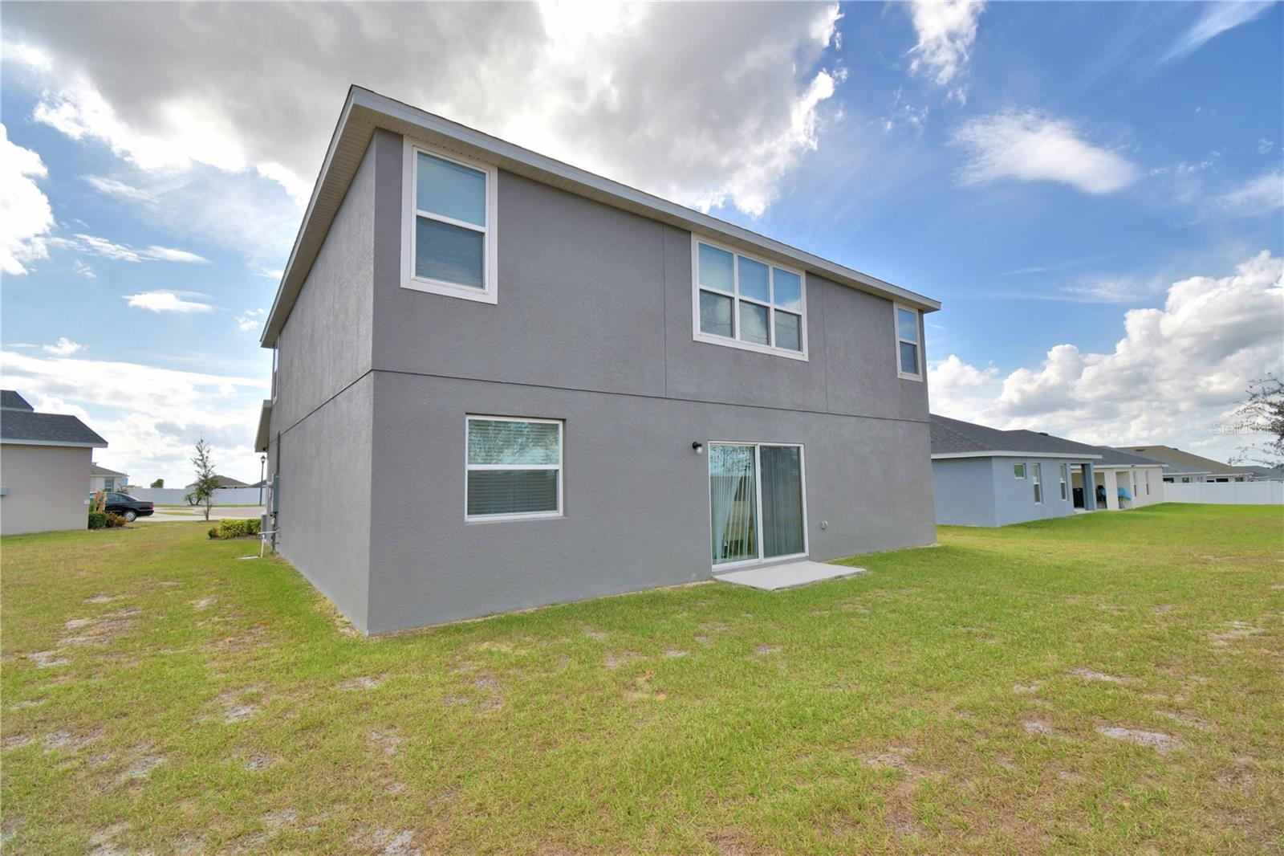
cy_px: 428
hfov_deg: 100.4
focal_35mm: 15
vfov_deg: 77.3
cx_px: 642
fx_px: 535
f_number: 10
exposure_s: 1/250
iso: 100
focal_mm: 10
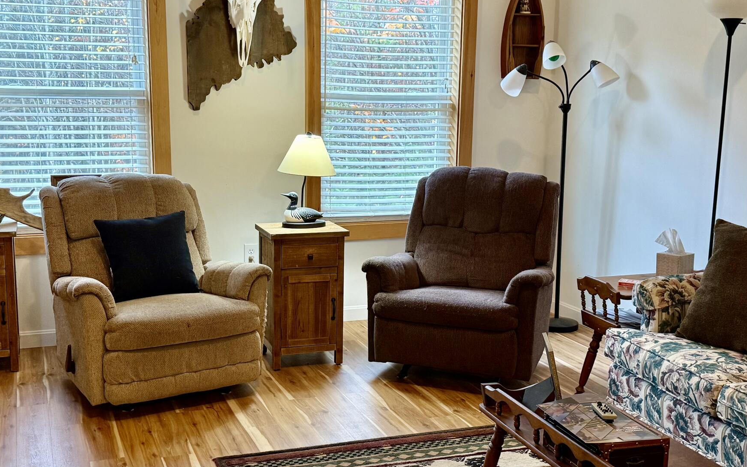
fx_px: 896
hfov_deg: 45.2
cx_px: 348
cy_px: 247
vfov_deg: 29.2
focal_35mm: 44
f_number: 1.78
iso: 250
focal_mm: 6.76
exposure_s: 1/60
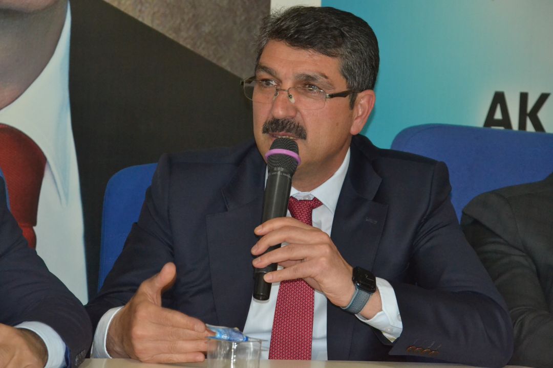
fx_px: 2304
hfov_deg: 13.7
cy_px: 184
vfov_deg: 9.1
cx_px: 276
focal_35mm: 150
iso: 3200
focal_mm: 100
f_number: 5.6
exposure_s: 1/60
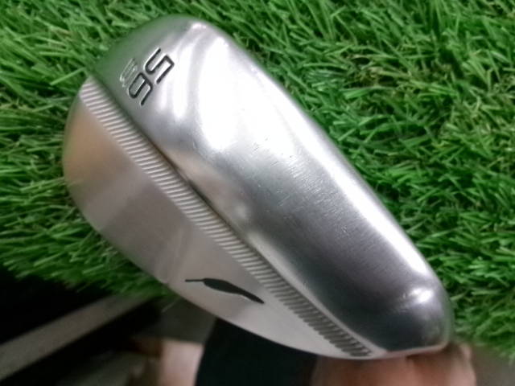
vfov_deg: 49.7
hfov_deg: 63.4
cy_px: 193
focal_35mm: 28
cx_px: 258
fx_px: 417
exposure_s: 1/56
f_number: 3.9
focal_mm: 5.1
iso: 800
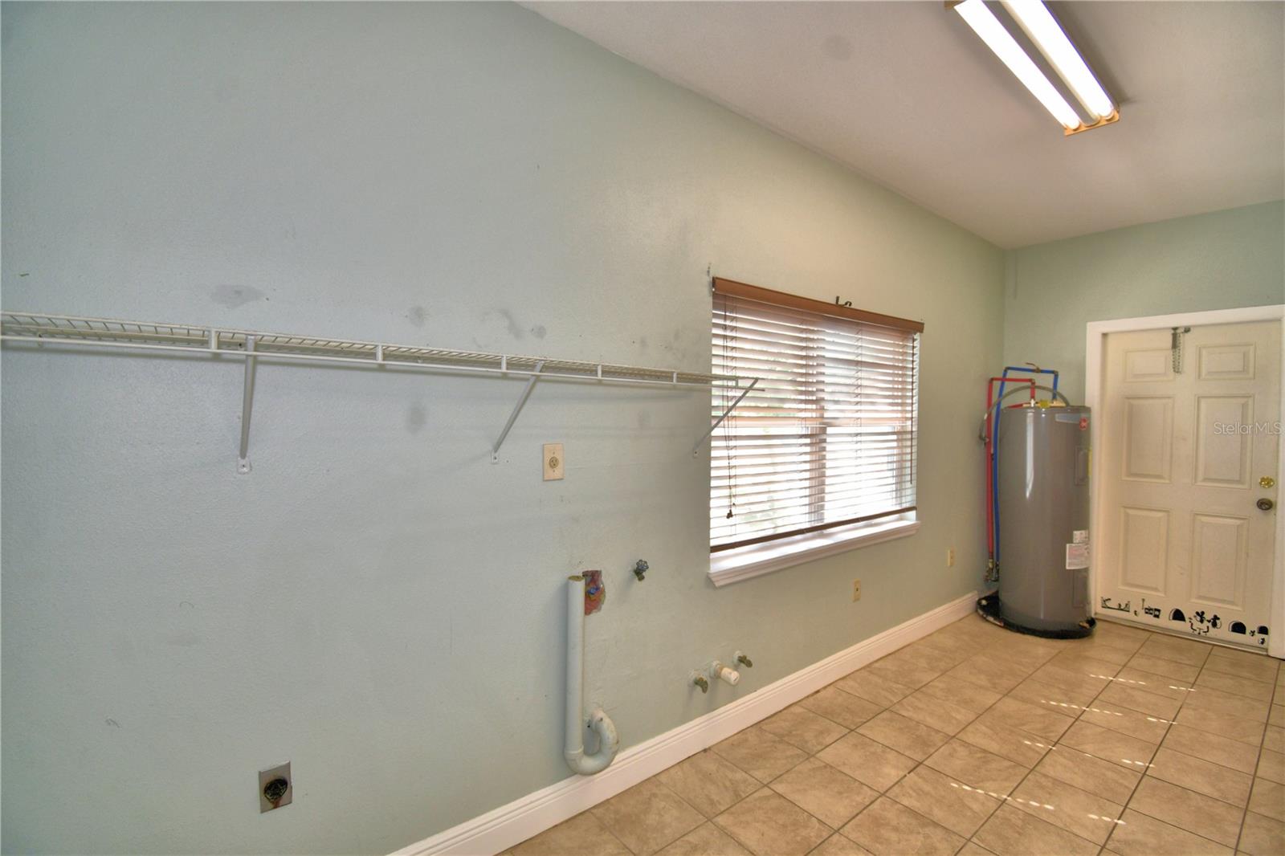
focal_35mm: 15
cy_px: 428
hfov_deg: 100.4
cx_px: 642
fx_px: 535
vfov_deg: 77.3
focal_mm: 10
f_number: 4.5
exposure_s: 1/60
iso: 160
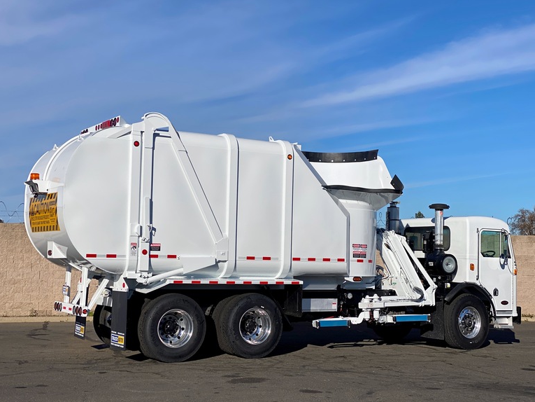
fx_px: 819
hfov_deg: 36.2
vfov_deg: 27.5
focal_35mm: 53
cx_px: 271
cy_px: 201
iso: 25
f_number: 2
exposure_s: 1/4785
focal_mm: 6
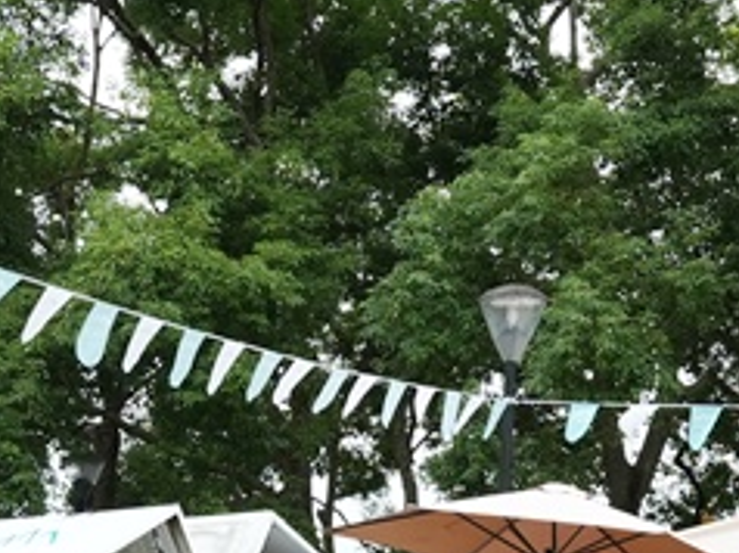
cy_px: 741
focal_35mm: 87
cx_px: 193
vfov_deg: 16.0
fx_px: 1855
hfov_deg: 22.3
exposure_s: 1/500
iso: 640
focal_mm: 14
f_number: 8
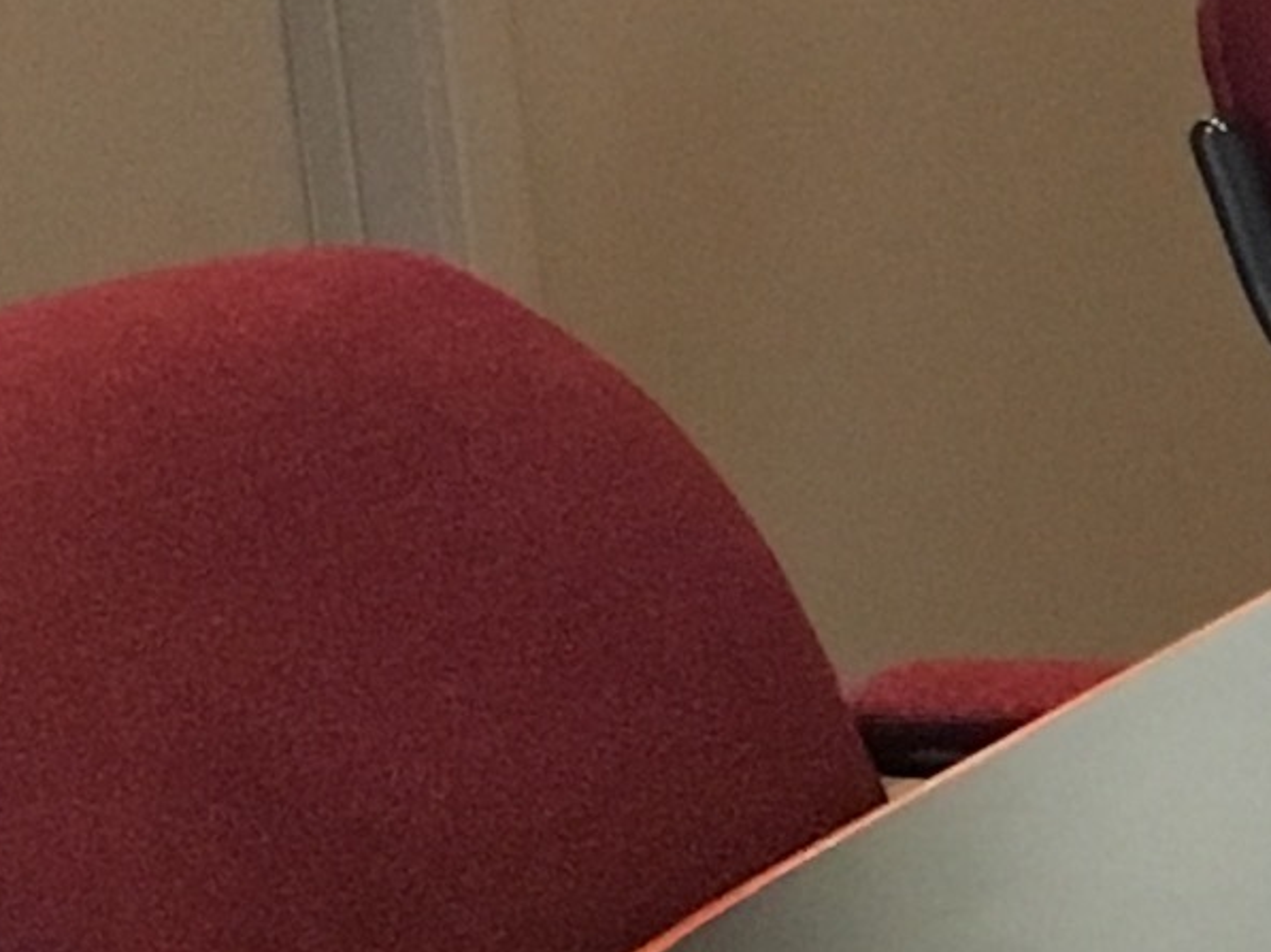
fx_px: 7192
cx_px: 3545
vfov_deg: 7.6
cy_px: 528
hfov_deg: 8.7
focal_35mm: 196
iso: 200
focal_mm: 4.15
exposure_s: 1/15
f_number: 2.2
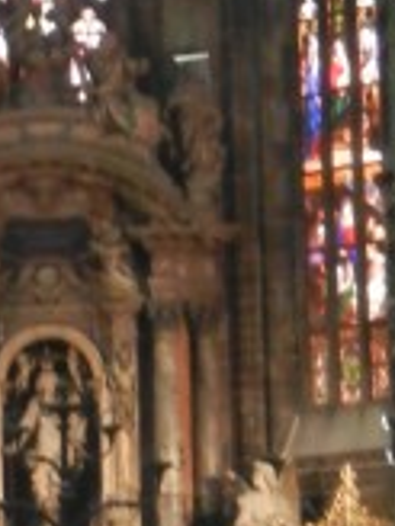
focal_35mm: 319
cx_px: 112
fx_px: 4853
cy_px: -404
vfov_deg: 6.1
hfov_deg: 4.7
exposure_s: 1/2.5
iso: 200
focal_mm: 12.2
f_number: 4.1
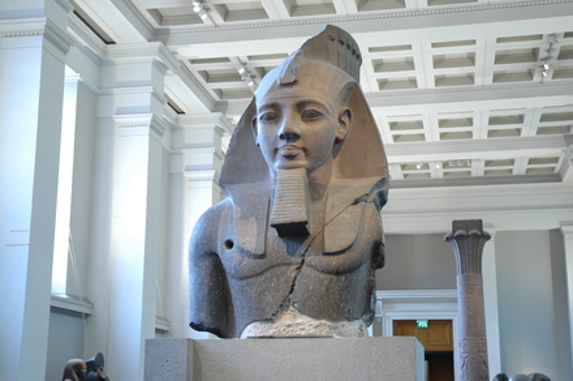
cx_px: 286
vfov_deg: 23.7
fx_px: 906
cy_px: 190
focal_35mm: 57
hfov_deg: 35.1
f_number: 4.2
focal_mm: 38
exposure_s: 1/10
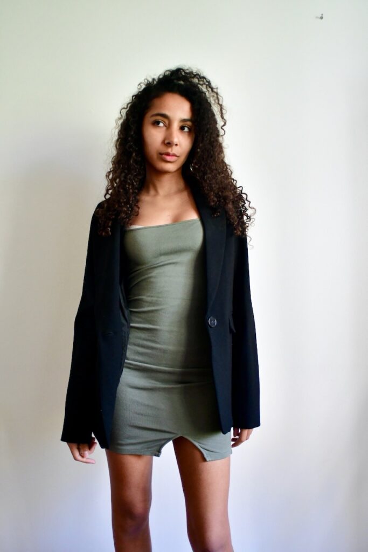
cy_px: 276
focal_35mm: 30
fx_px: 460
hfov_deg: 43.6
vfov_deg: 61.9
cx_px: 184
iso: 2500
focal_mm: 20
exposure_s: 1/250
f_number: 2.8
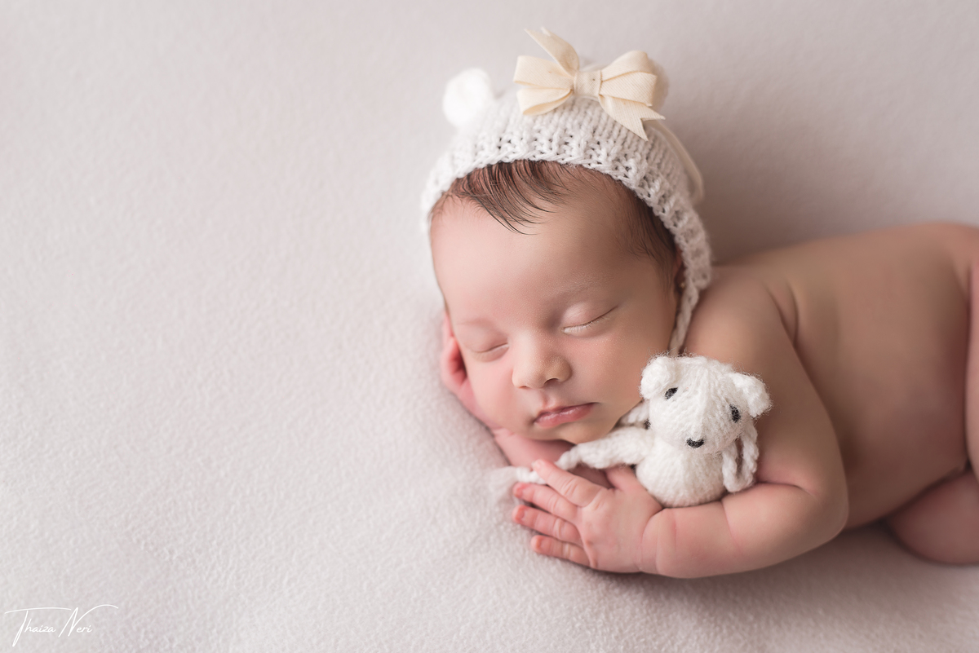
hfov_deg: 39.6
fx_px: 1360
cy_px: 326
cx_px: 490
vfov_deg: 27.0
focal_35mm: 50
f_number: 2.8
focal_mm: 50
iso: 100
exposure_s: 1/160
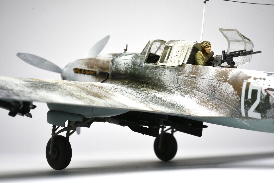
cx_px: 137
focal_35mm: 60
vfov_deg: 22.6
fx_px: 457
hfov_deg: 33.4
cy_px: 92
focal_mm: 60
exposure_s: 13
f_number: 20
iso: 100
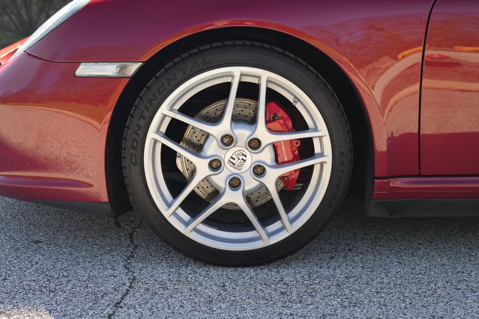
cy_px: 160
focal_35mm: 50
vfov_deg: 27.0
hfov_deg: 39.6
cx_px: 240
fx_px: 665
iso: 250
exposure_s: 1/160
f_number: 4
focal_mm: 50
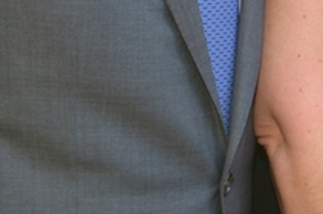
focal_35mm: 171
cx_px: 577
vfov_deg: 7.7
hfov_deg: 11.2
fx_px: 1532
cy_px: -222
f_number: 6.7
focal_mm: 40
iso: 560
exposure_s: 1/90
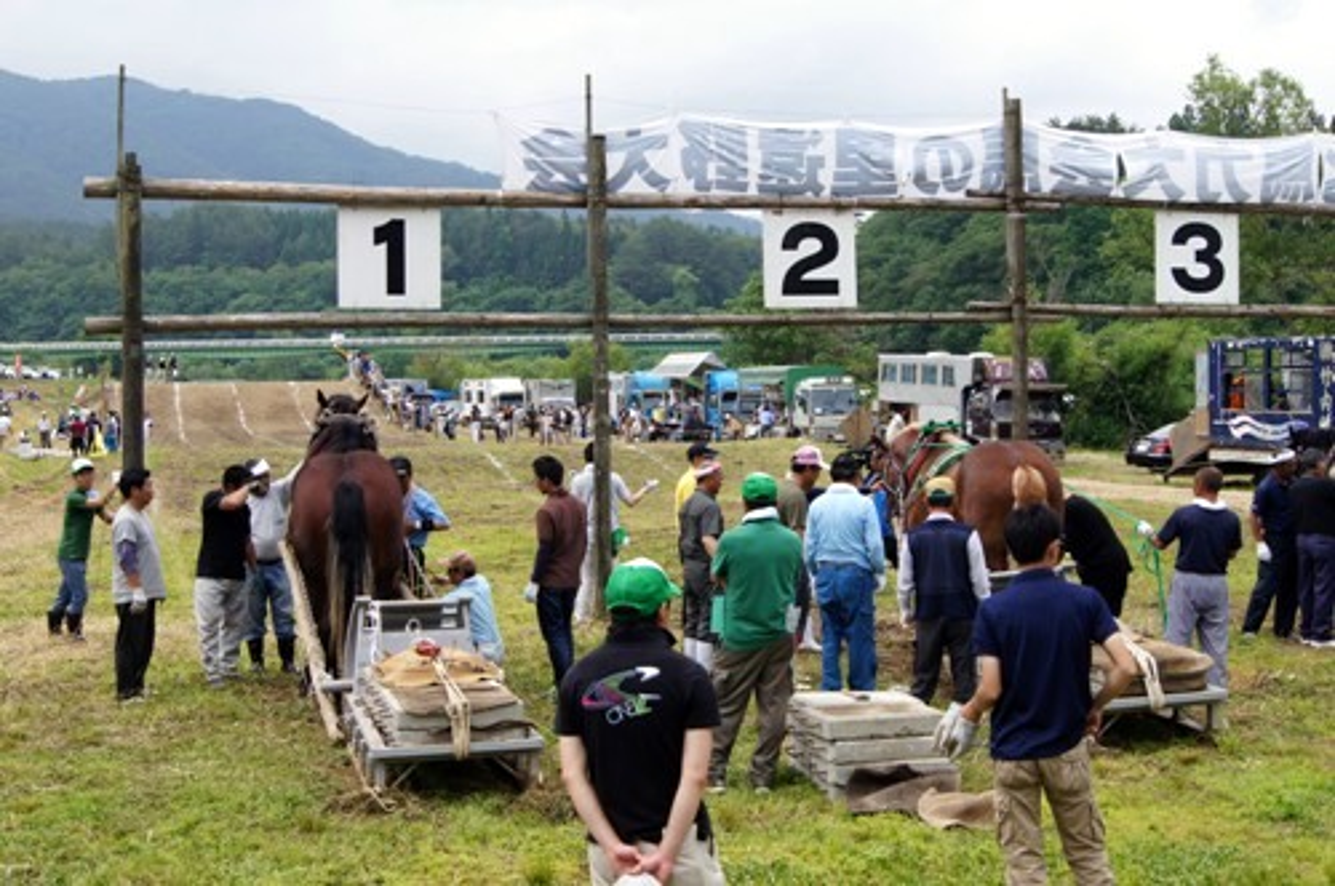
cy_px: 443
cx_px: 668
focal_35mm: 52
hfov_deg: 37.9
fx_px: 1944
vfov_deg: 25.7
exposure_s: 1/80
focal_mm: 35
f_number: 11
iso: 100
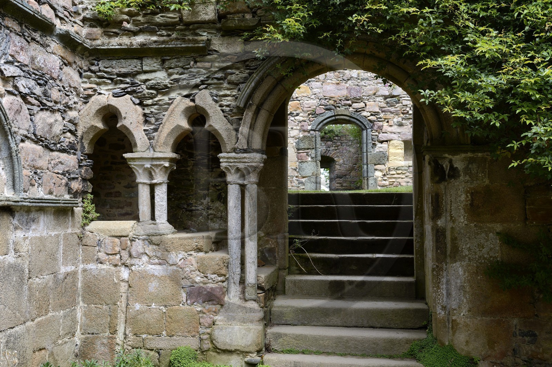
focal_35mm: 42
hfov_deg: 46.4
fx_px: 643
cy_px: 184
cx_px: 276
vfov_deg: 31.8
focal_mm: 42
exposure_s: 1/160
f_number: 8
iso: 200
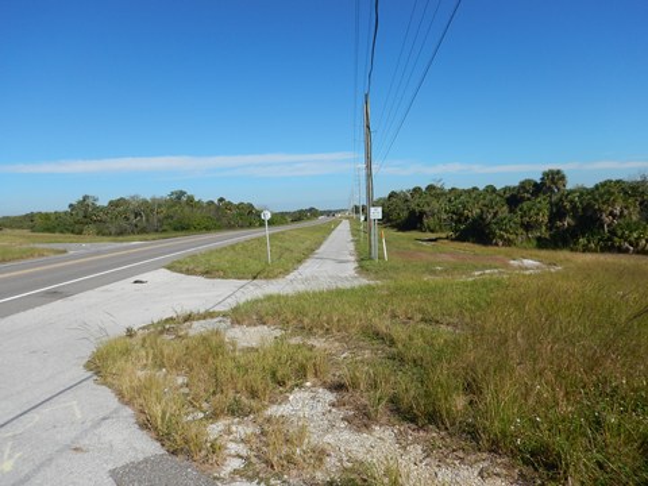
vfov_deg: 56.8
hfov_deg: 71.6
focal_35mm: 24
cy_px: 243
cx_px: 324
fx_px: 449
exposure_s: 1/1500
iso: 125
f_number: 4.1
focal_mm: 4.3
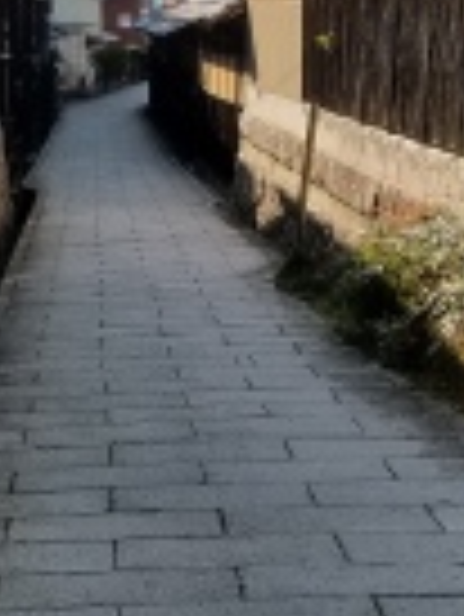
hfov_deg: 15.6
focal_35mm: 95
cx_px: 223
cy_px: 279
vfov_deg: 20.6
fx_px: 1695
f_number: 1.7
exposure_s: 1/2907
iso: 50
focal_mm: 4.2
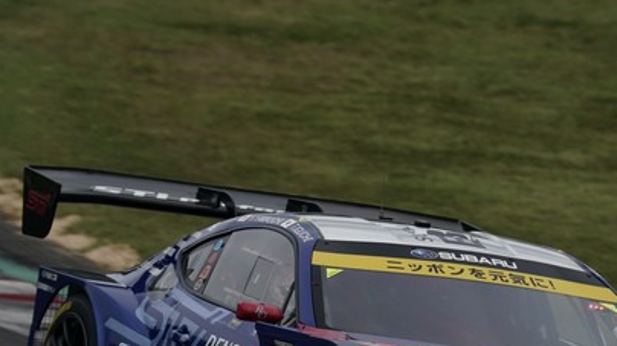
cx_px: 392
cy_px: 306
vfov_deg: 1.5
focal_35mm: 796
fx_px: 13019
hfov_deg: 2.7
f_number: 9
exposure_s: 1/640
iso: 200
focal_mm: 426
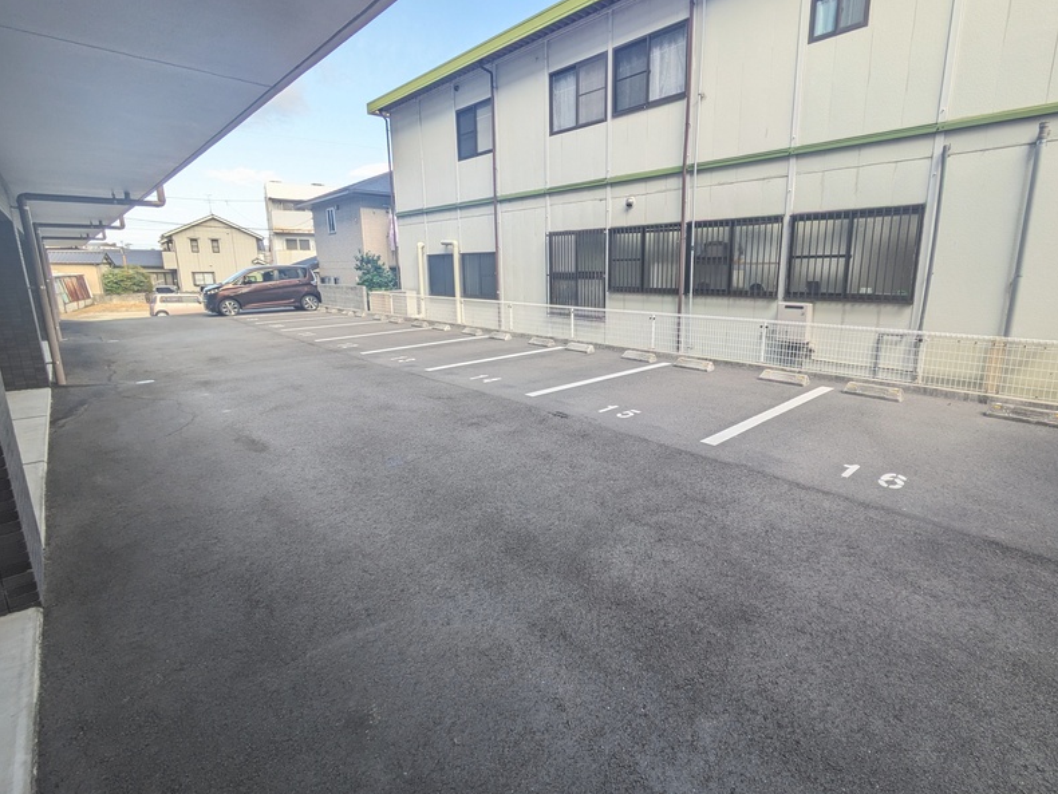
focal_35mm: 17
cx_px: 573
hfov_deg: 90.8
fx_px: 520
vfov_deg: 74.7
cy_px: 374
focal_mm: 1.83
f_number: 2.2
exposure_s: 1/385
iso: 49
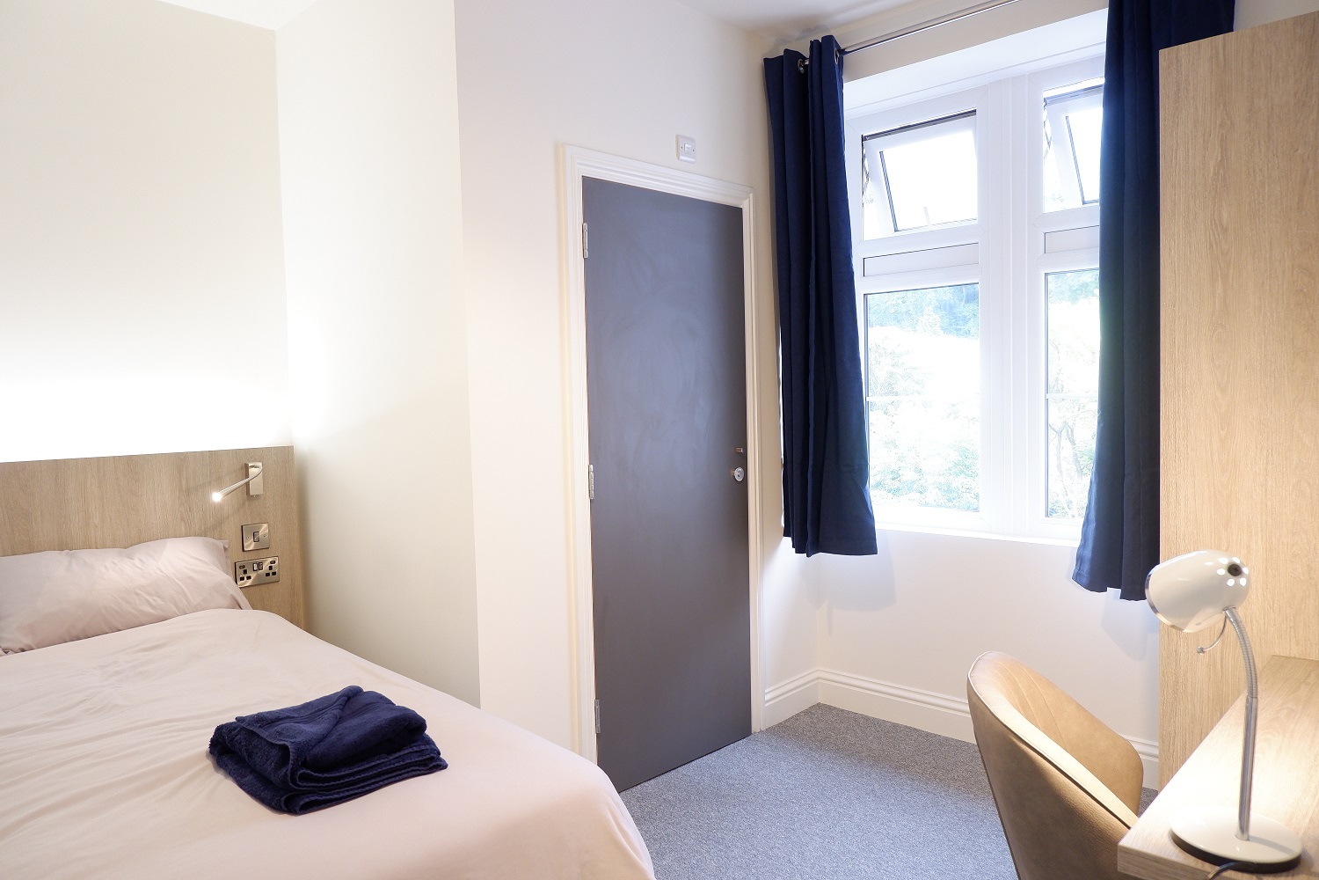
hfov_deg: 76.1
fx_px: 843
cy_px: 440
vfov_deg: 55.1
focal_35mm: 23
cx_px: 660
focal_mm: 15.6
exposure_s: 1/25
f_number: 4
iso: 1000
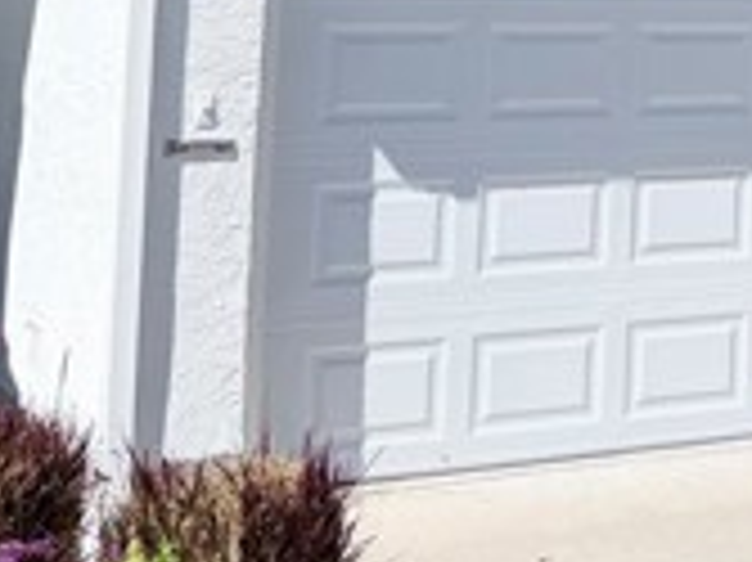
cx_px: 959
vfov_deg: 14.9
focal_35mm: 92
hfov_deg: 19.7
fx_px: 1997
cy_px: -274
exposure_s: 1/6711
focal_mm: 6.76
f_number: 1.78
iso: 80
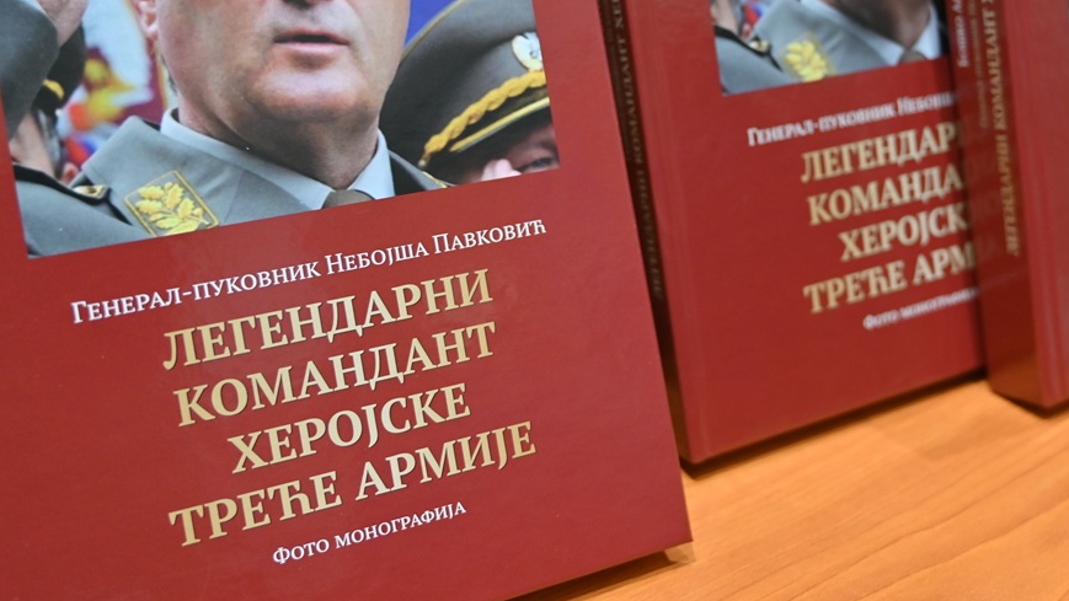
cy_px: 135
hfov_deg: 39.2
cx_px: 753
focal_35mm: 52
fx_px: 1474
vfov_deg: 22.8
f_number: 4
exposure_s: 1/30
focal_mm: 32
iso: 320
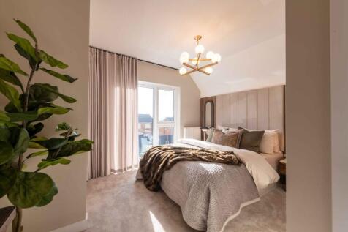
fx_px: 145
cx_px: 174
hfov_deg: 100.4
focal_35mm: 15
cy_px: 116
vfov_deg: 77.3
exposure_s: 1/125
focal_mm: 15
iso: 64
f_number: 11
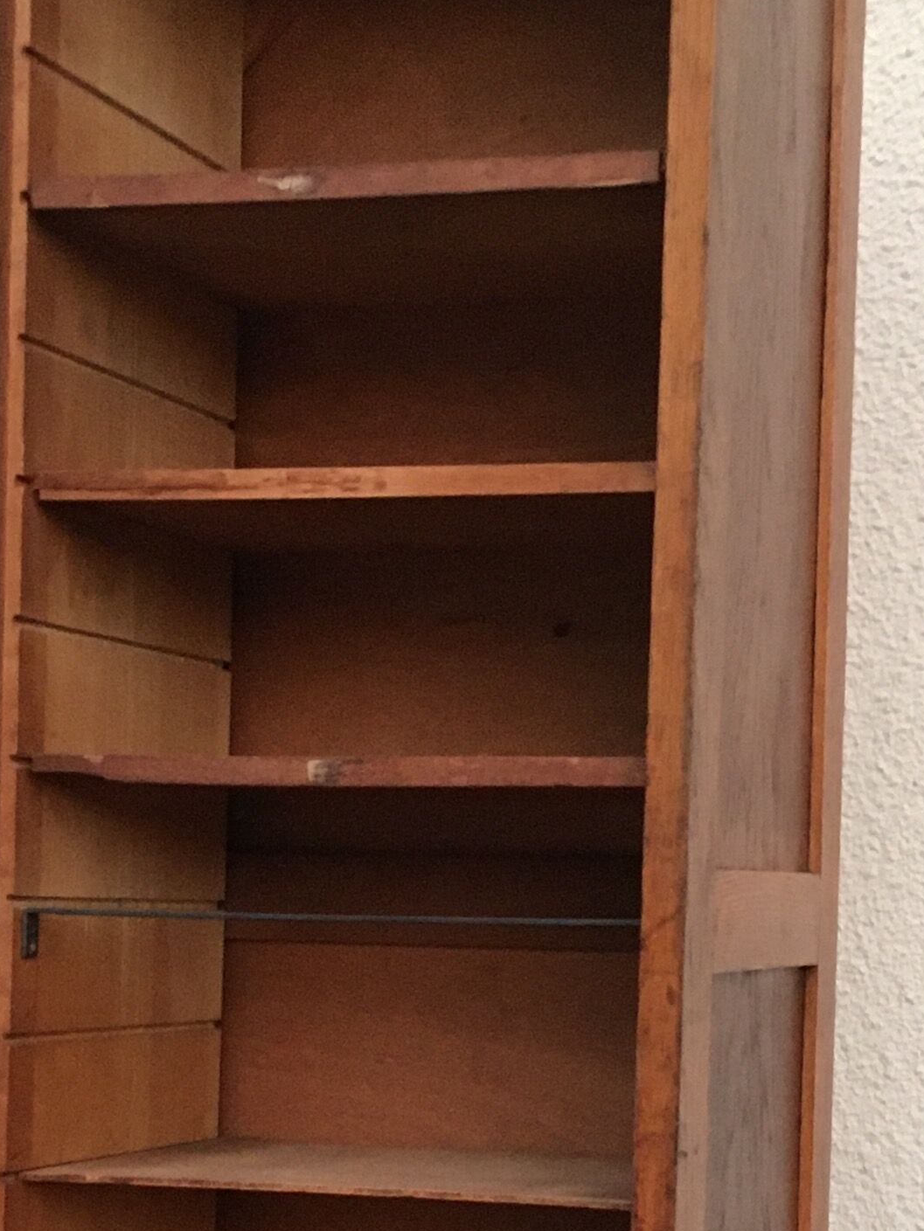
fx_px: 2954
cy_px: 1018
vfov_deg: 23.2
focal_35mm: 83
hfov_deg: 17.7
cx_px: 593
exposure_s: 1/17
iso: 200
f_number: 2.2
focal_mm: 4.15
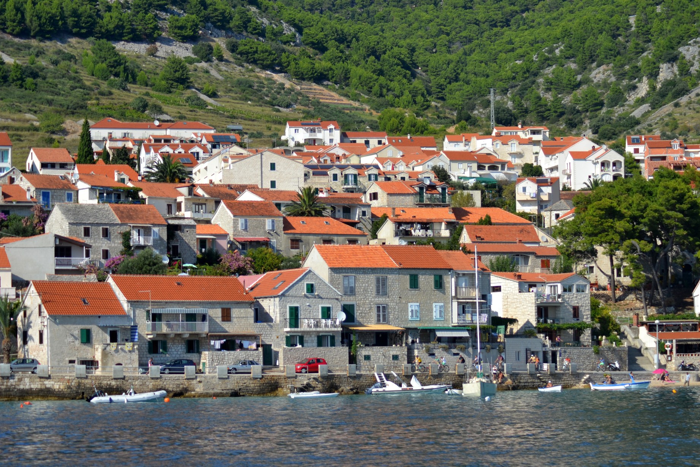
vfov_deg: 13.0
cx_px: 350
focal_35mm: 105
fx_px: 2042
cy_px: 234
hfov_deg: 19.5
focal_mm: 70
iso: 100
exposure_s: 1/500
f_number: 5.6
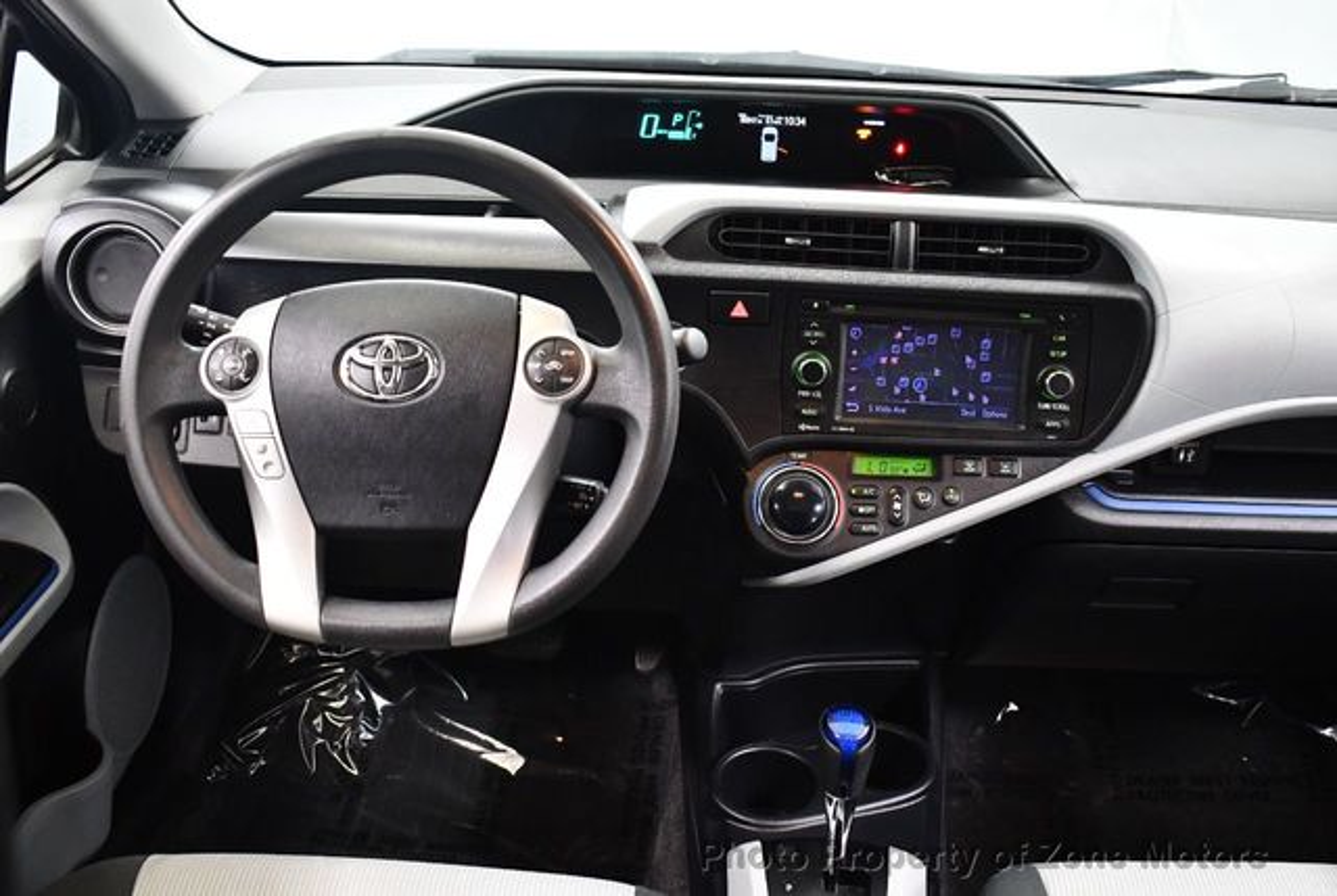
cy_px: 448
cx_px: 668
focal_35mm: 36
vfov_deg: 37.0
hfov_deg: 53.1
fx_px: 1339
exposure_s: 1/80
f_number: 3.5
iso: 3200
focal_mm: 18
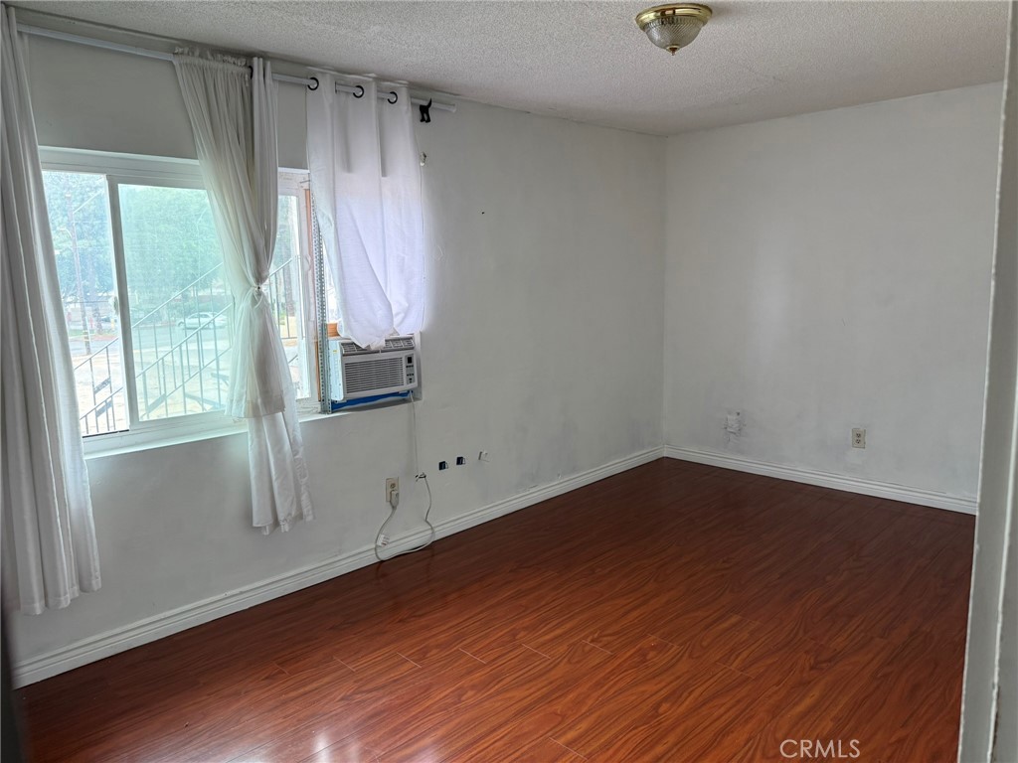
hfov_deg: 71.6
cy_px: 382
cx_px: 509
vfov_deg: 56.8
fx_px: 706
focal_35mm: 24
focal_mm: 6.76
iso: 200
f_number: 1.78
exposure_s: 1/98
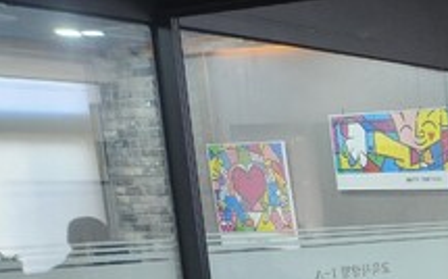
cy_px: 466
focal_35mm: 71
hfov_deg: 24.3
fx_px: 866
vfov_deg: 16.1
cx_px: 623
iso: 500
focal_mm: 5
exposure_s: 1/120
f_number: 1.8
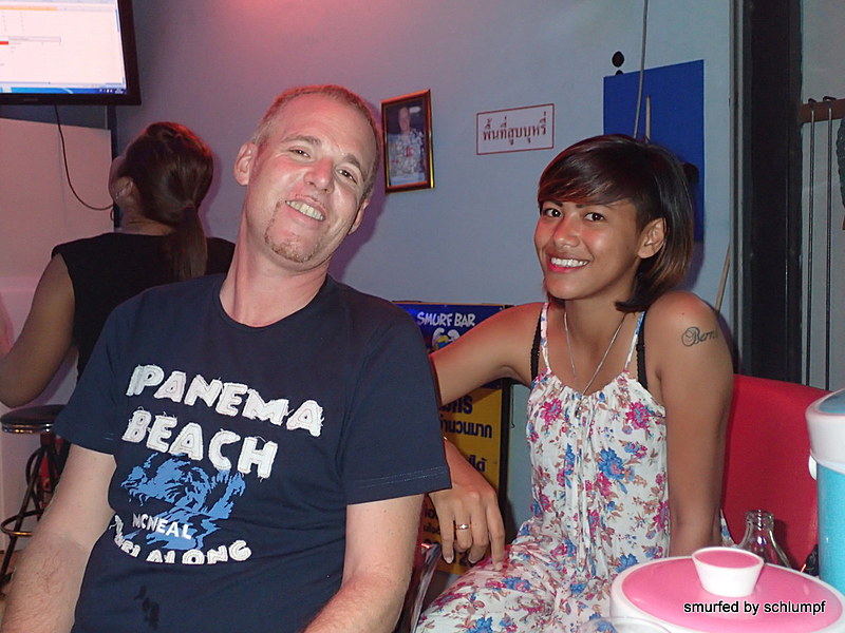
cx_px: 422
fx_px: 854
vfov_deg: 40.7
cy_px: 316
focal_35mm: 35
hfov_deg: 52.6
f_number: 2.6
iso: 640
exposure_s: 1/30
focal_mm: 6.42
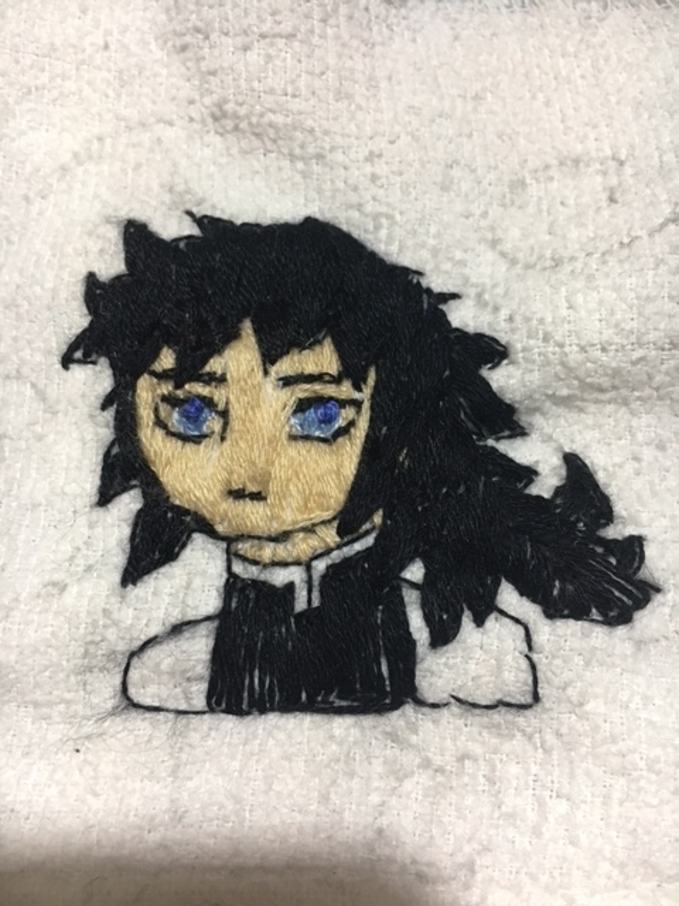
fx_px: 758
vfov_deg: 61.7
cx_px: 340
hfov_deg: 48.2
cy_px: 453
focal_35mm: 29
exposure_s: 1/30
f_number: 2.2
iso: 125
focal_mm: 4.15
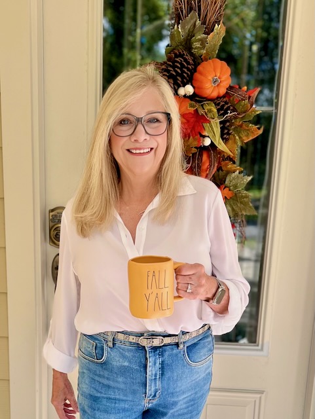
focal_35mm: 26
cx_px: 158
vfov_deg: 67.3
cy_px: 210
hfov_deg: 53.1
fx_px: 315
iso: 50
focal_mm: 5.7
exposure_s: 1/909
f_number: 1.5
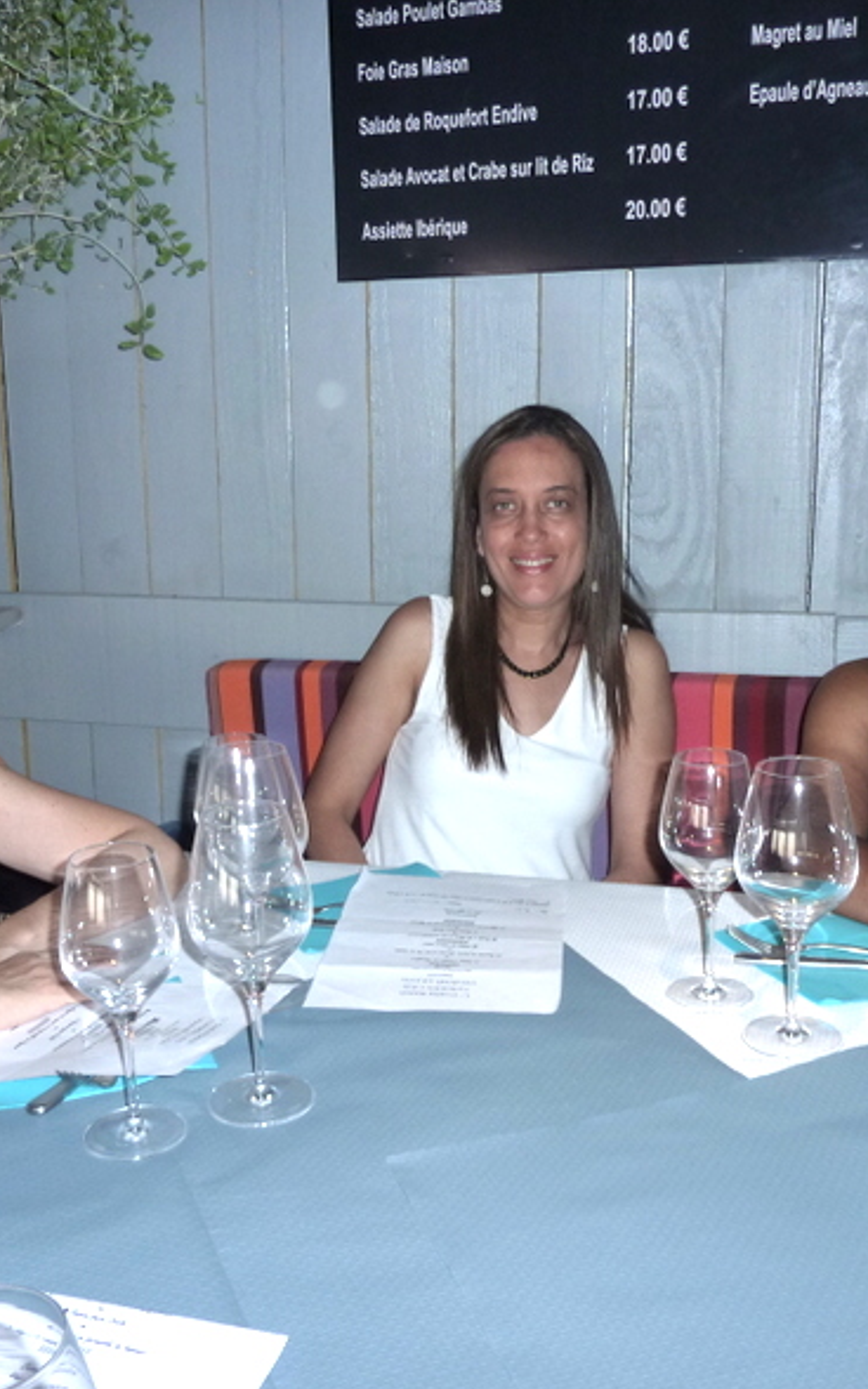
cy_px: 689
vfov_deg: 54.0
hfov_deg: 35.3
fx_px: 1363
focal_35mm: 36
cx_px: 403
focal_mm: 4.1
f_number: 3.3
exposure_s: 1/30
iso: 125
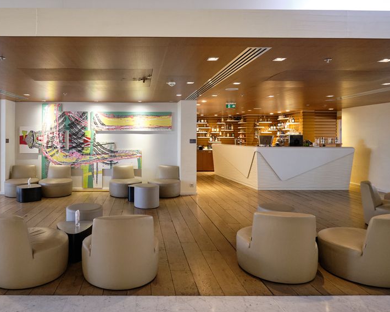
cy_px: 134
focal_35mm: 23
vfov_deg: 60.6
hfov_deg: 71.2
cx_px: 142
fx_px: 265
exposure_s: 1/60
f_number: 4
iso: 1600
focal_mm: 11.5
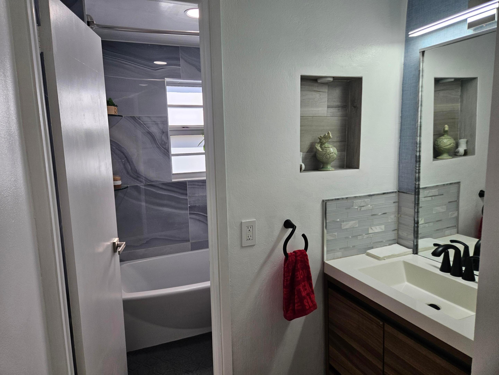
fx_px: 332
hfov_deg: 73.9
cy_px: 188
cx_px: 250
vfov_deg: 58.9
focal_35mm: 23
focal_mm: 5.4
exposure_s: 1/120
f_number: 1.8
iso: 80
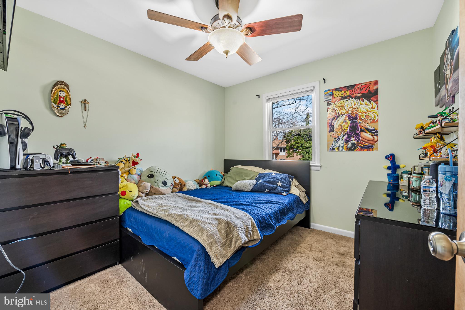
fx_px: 181
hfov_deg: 104.2
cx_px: 232
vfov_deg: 81.3
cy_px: 155
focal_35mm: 14
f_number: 9
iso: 250
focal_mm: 14
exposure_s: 1/6
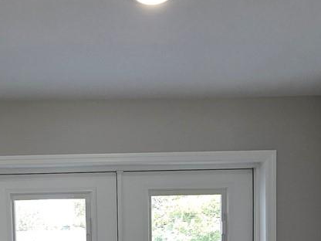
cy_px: 298
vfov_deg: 25.7
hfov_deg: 37.5
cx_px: 93
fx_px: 464
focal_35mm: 50
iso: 64
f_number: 2.2
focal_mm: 2.2
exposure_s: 1/120
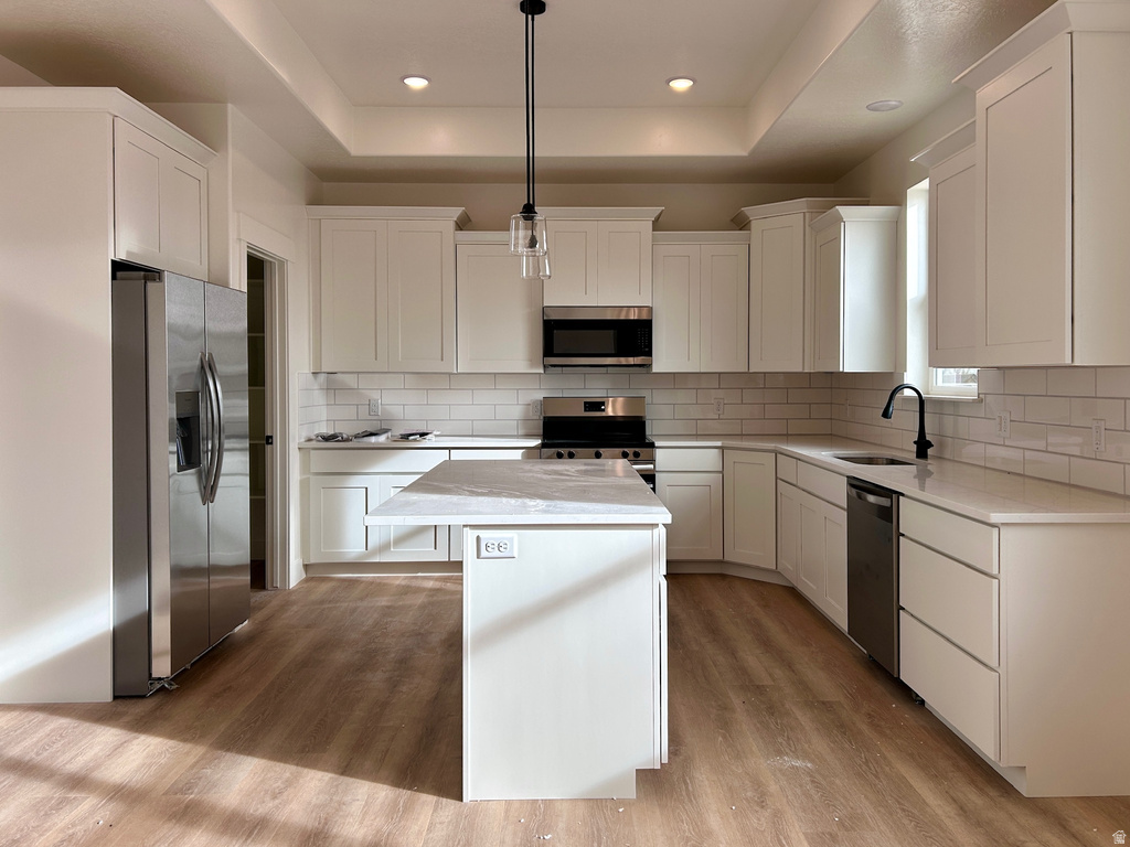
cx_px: 565
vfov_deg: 53.1
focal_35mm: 26
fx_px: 849
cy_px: 424
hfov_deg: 67.3
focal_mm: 5.7
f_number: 1.5
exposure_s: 1/614
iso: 50
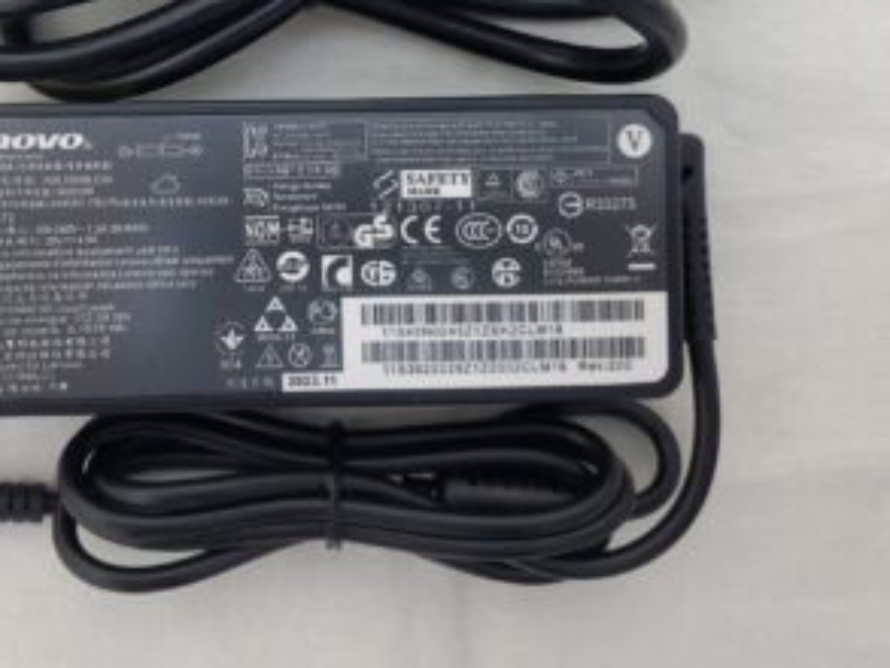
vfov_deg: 35.3
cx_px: 289
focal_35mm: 40
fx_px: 1029
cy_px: 173
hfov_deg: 46.0
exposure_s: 1/40
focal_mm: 4.3
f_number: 1.5
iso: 320
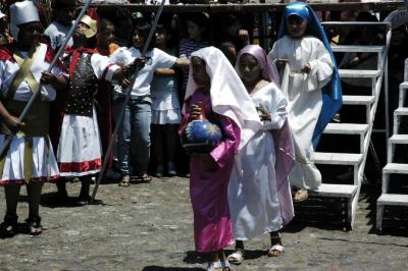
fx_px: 1189
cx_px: 204
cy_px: 136
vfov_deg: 13.0
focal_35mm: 105
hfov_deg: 19.5
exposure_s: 1/1000
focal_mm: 70
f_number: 16
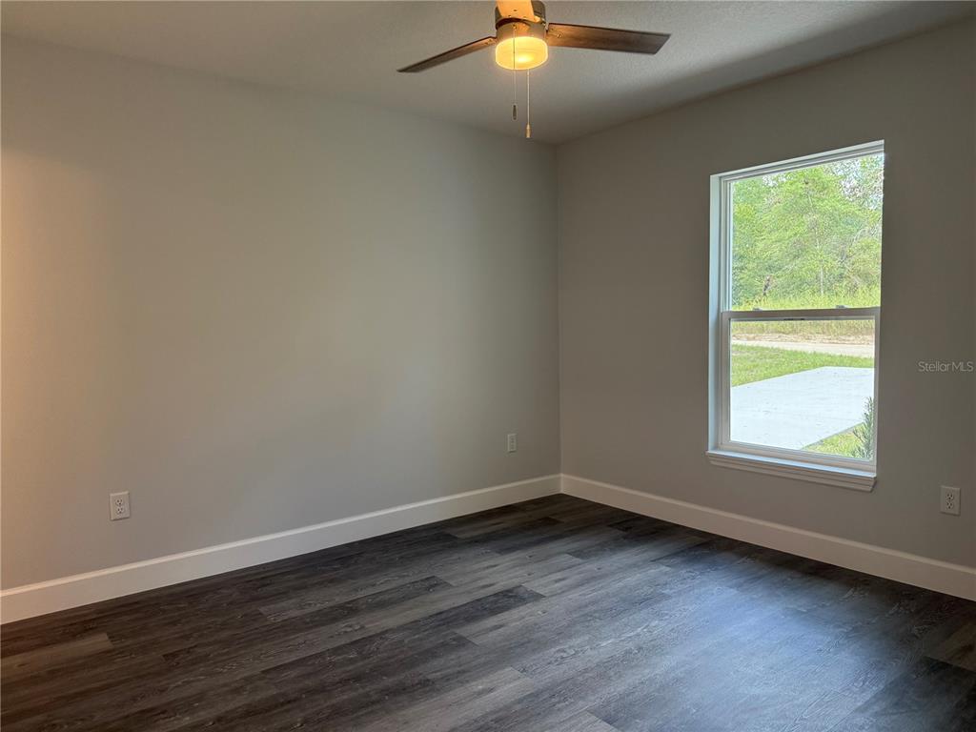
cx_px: 488
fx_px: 677
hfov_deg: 71.6
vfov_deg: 56.8
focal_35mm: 24
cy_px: 366
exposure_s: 1/141
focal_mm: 6.76
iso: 200
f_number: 1.78
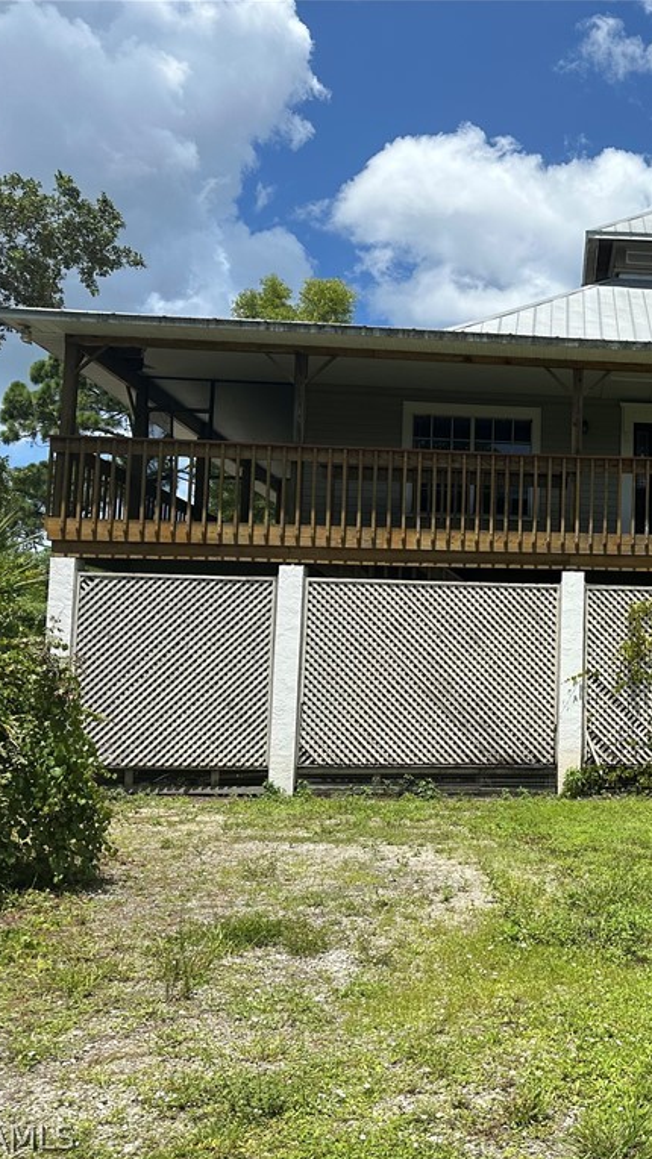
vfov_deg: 56.6
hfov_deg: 31.1
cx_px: 661
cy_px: 580
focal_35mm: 35
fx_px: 1076
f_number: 1.78
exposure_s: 1/4762
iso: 80
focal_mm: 6.86
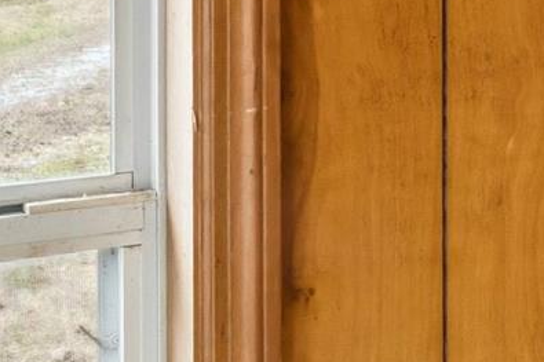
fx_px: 1717
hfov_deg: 12.3
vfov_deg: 11.6
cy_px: -175
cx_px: 1453
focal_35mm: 114
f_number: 13
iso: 400
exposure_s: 1/10
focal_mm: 14.6
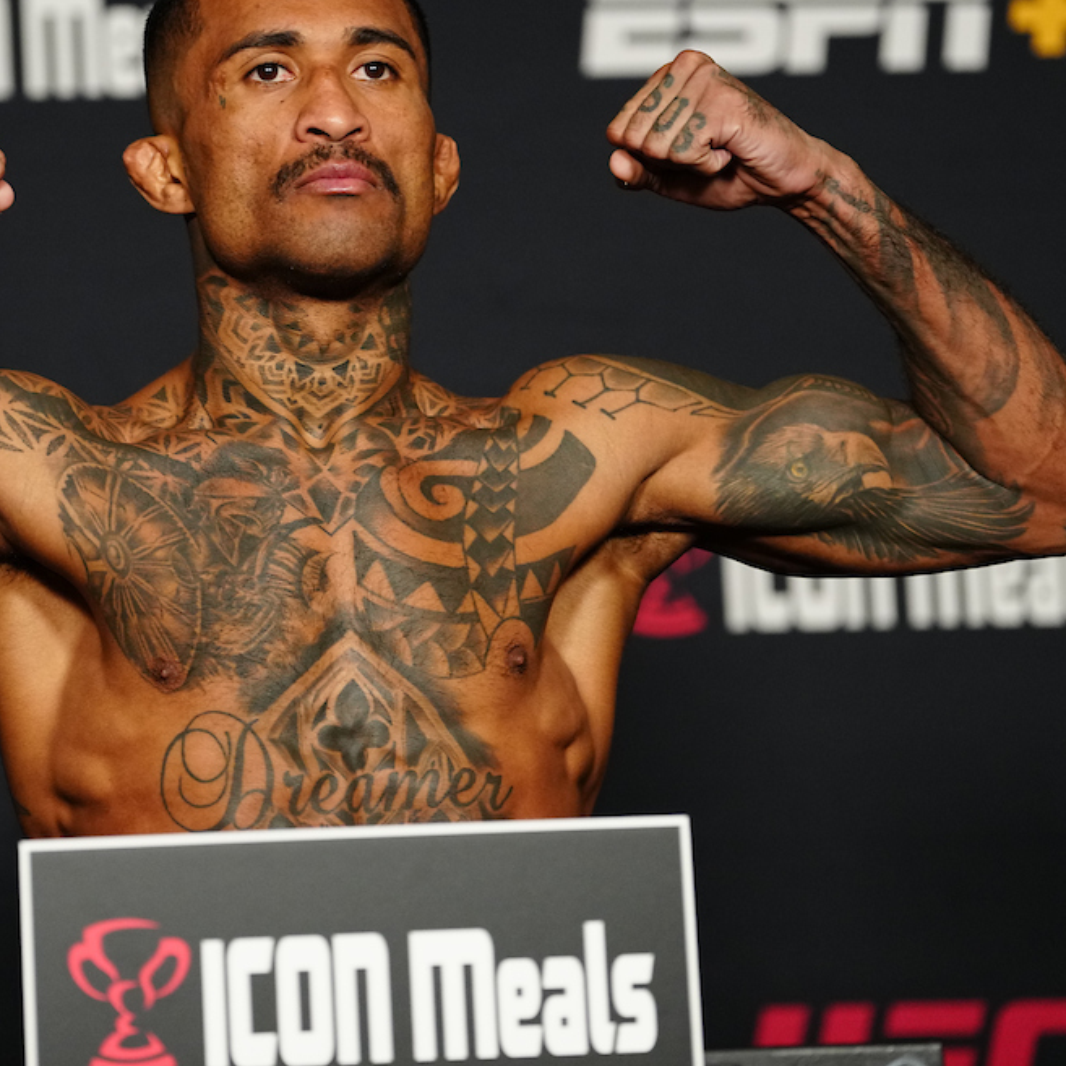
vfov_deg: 7.8
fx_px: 7839
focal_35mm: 225
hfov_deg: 7.8
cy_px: 430
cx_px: 383
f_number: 2.8
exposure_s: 1/400
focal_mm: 145
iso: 2500
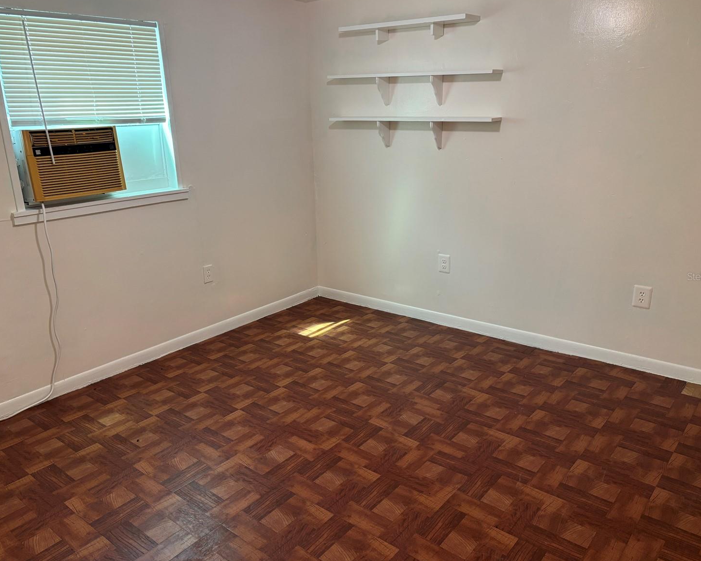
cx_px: 346
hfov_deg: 62.2
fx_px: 581
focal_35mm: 28
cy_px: 276
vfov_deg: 51.5
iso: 160
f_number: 1.6
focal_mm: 5.96
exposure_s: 1/60
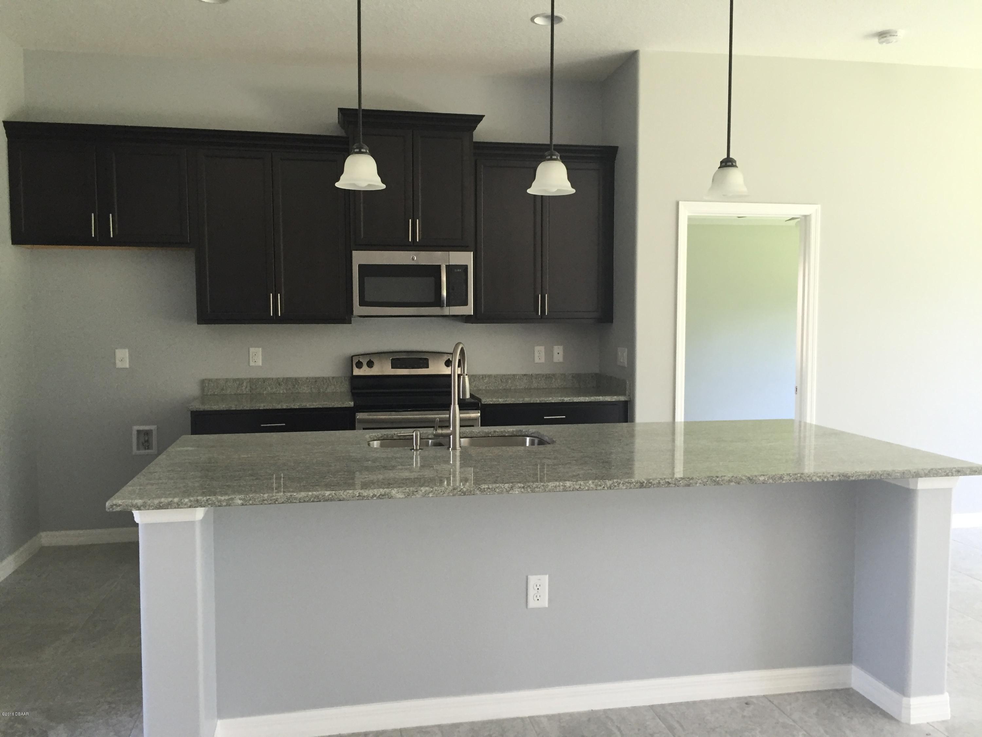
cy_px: 368
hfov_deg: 61.7
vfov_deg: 48.2
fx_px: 823
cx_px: 491
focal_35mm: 29
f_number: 2.2
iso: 50
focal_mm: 4.15
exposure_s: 1/30
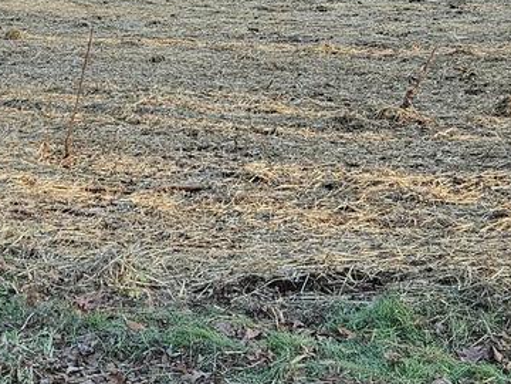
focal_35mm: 92
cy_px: -1
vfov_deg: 15.8
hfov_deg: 20.9
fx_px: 1358
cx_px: 72
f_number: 1.8
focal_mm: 5.4
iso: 32
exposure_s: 1/180
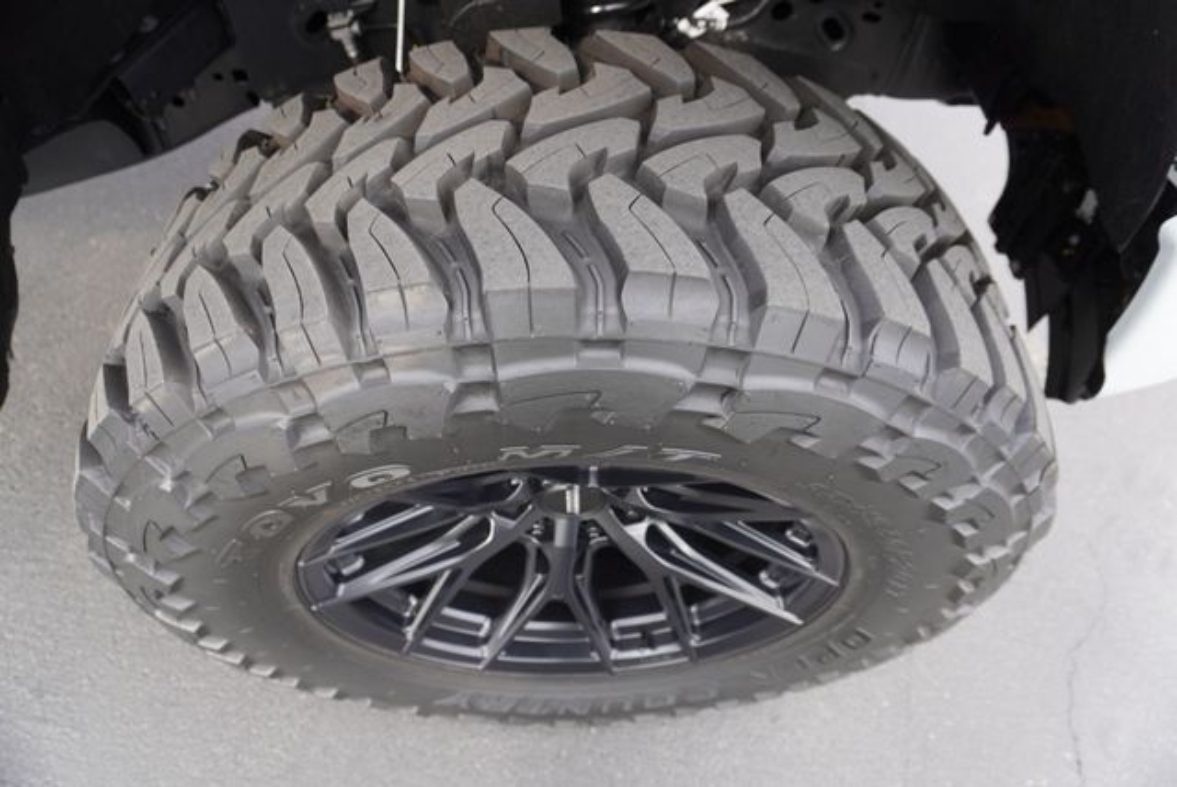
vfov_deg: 53.2
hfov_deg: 73.7
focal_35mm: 24
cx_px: 588
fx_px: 785
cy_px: 394
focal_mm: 16
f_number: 4
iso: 250
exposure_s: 1/160
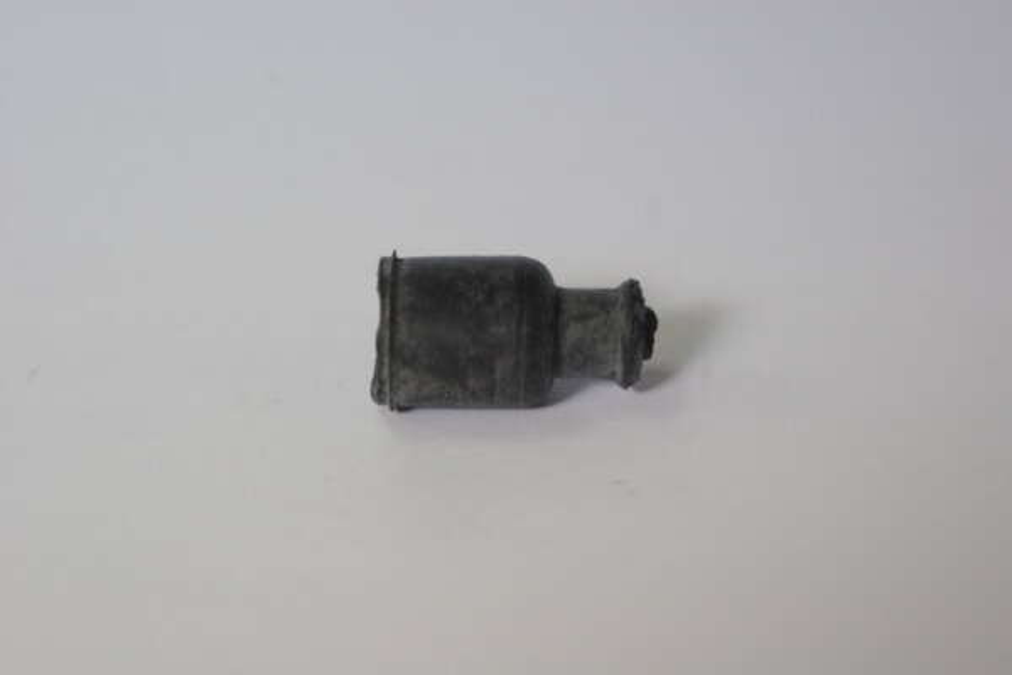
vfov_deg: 11.4
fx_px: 3373
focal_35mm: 120
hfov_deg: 17.1
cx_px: 506
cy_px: 338
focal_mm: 80
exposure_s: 1/45
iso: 800
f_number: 8
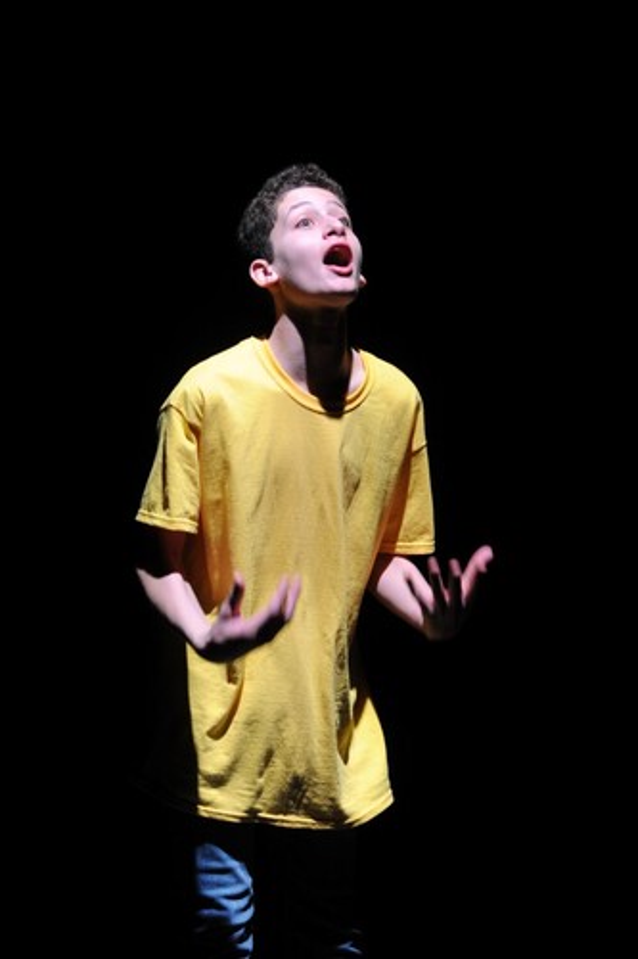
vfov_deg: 10.3
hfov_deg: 6.9
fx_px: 5320
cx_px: 319
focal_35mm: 200
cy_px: 480
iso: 3200
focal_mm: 200
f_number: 5.6
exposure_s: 1/250
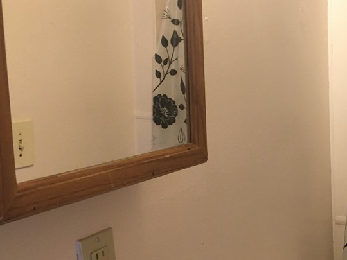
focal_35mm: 55
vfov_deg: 26.5
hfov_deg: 33.5
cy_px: 144
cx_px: 298
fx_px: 551
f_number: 2.2
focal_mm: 4.15
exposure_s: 1/30
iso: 125
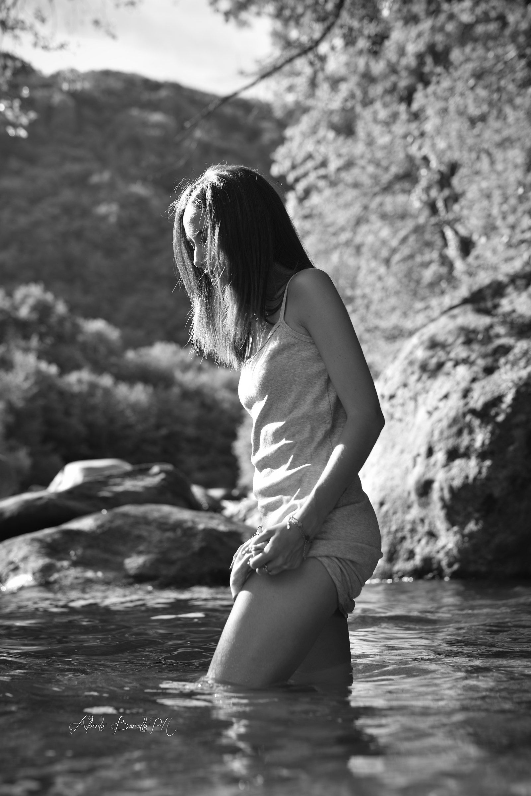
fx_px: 1106
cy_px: 398
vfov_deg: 39.6
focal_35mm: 50
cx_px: 266
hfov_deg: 27.0
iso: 64
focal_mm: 50
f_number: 2.8
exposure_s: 1/250
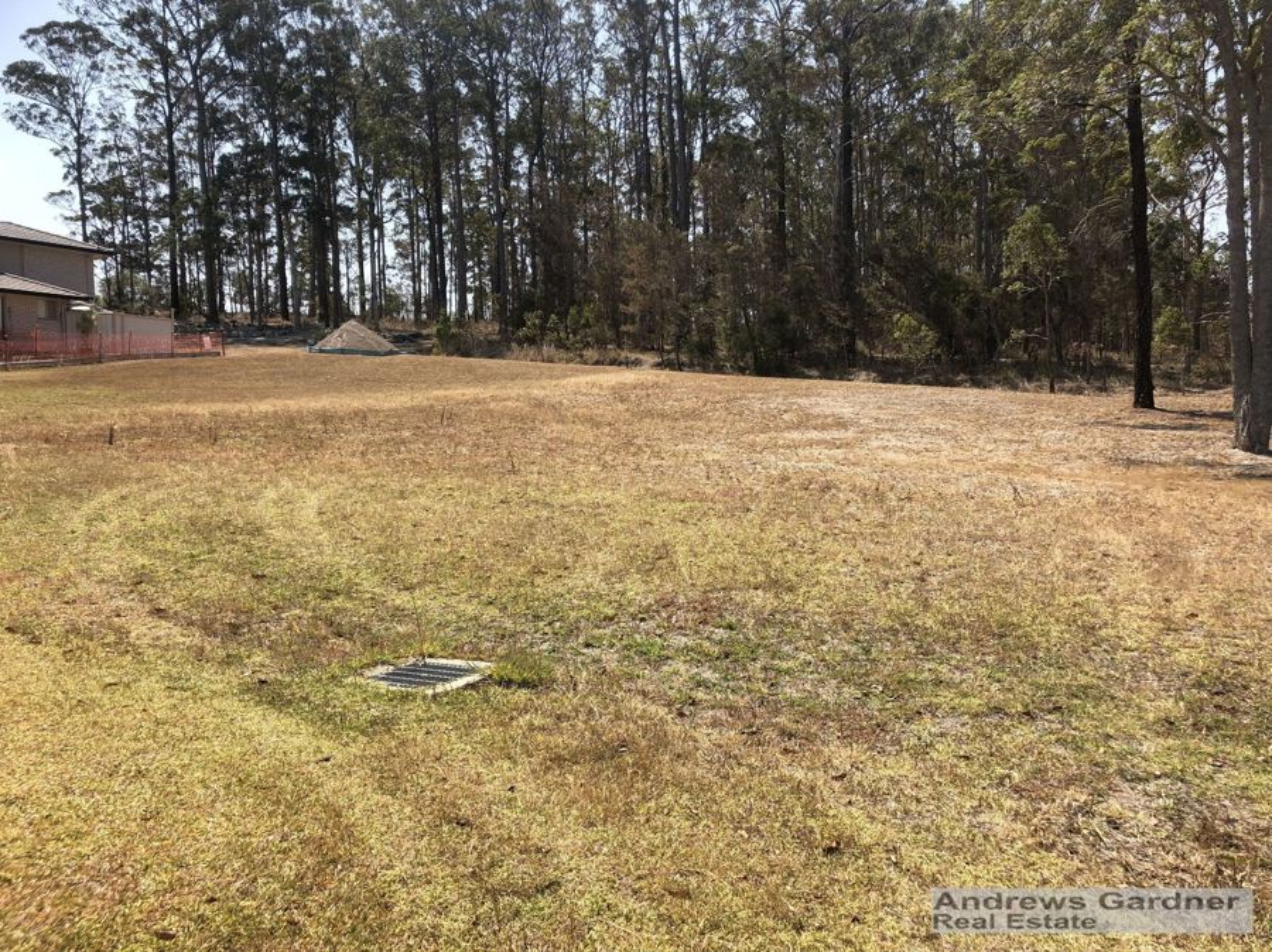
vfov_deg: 49.7
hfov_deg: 63.5
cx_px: 636
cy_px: 476
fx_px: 1028
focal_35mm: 28
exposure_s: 1/1230
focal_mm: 3.99
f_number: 1.8
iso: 20
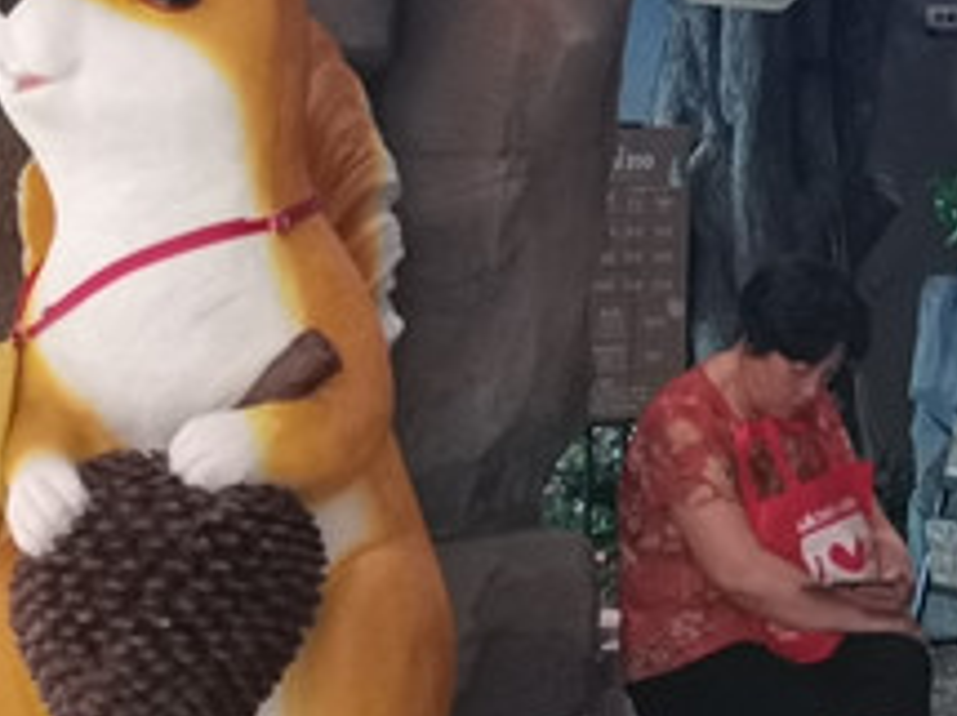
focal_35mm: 162
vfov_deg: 9.1
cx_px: 1004
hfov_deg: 12.0
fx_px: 4476
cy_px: 171
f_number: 4
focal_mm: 5.58
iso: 250
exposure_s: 1/50
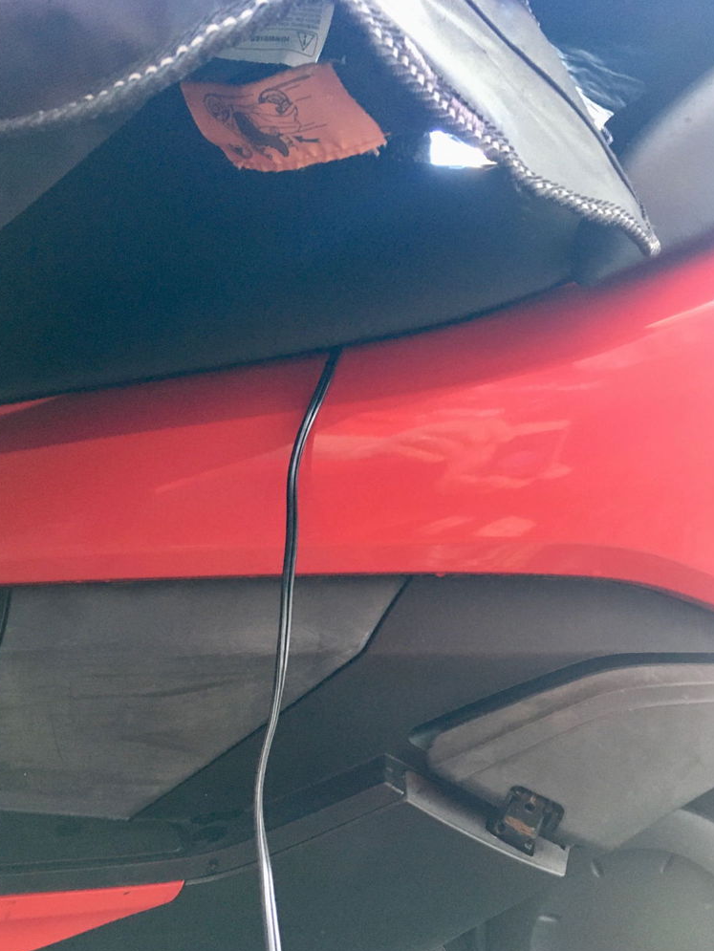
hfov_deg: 45.5
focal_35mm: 31
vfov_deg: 58.3
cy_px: 486
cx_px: 352
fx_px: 852
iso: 200
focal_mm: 4.15
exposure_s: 1/24
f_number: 2.2
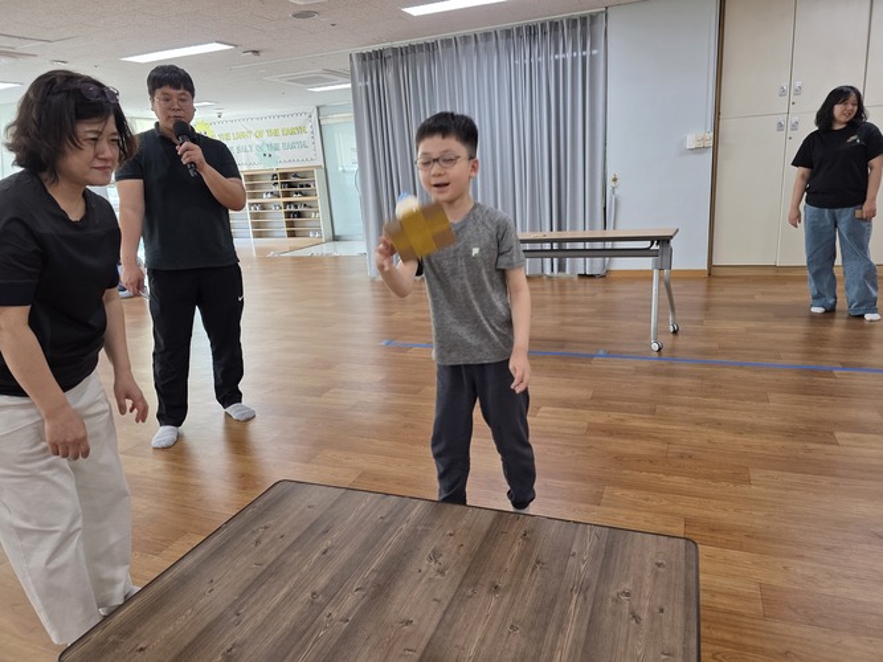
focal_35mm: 23
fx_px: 587
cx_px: 442
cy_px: 331
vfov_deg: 58.9
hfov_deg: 73.9
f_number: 1.7
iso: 125
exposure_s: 1/120
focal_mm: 6.3
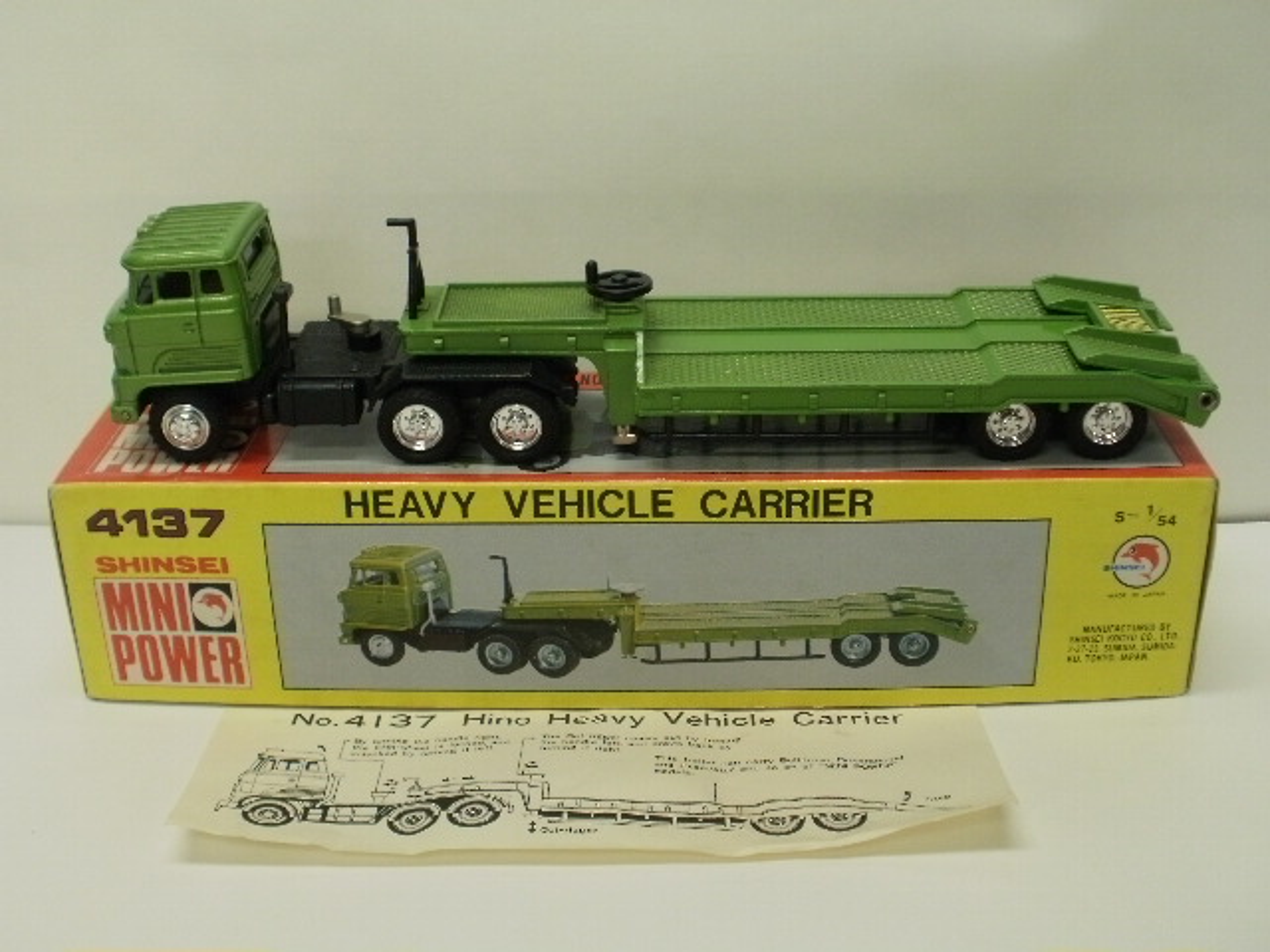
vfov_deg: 32.9
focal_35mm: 44
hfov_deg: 42.9
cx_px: 635
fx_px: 1614
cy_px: 476
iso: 125
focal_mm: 7.7
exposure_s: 1/25
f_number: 4
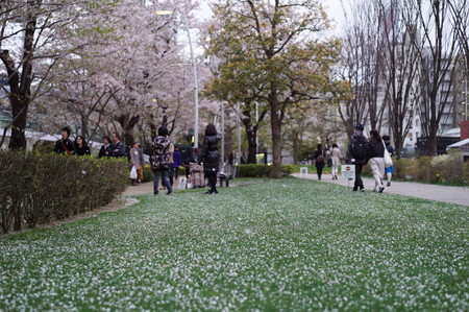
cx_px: 234
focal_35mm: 55
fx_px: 716
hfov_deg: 36.3
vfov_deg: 24.6
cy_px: 156
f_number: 2.5
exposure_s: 1/160
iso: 1600
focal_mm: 55
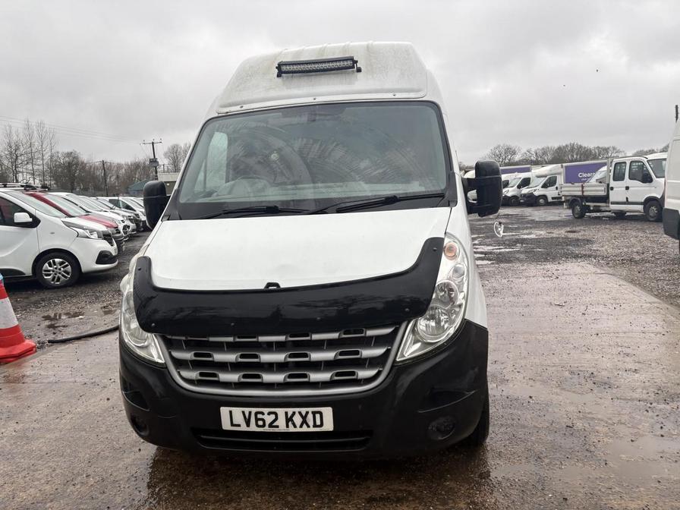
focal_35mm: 26
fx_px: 511
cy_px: 255
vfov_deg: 53.1
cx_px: 340
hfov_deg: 67.3
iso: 32
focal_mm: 5.96
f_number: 1.6
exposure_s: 1/124
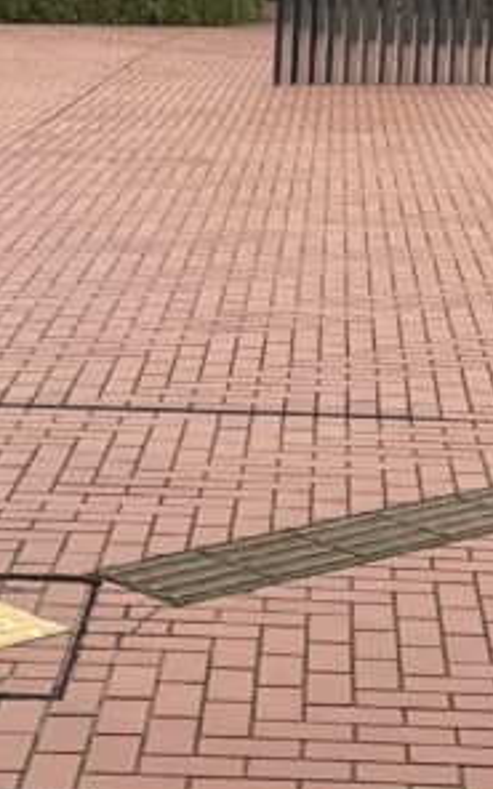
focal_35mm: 110
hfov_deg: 11.8
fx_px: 2365
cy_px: -67
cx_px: 418
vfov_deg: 18.3
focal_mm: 6.76
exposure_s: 1/660
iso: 80
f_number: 1.78
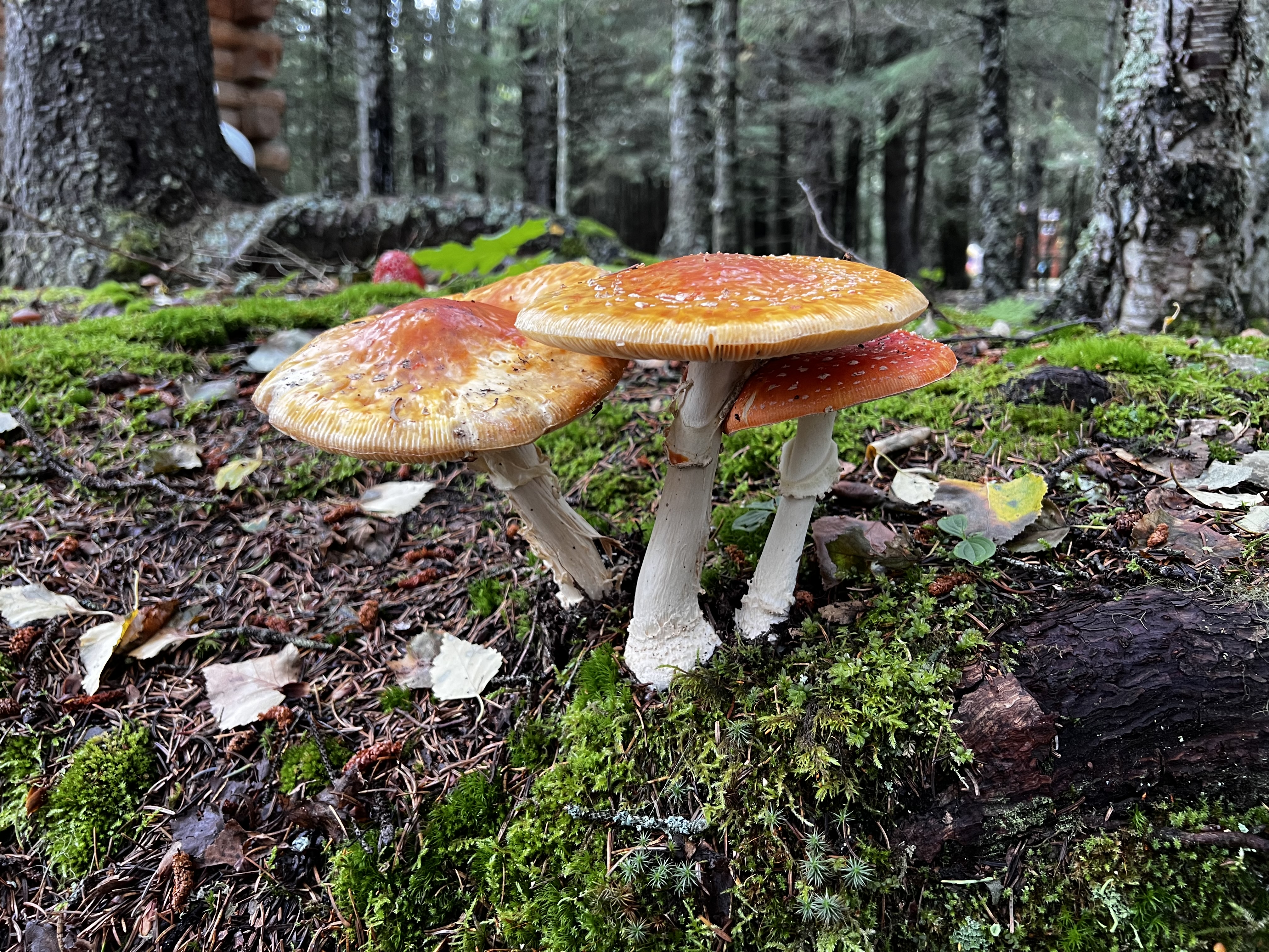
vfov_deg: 53.1
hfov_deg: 67.3
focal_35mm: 26
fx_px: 953
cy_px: 476
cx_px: 634
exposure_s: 1/61
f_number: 1.5
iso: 125
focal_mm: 5.7
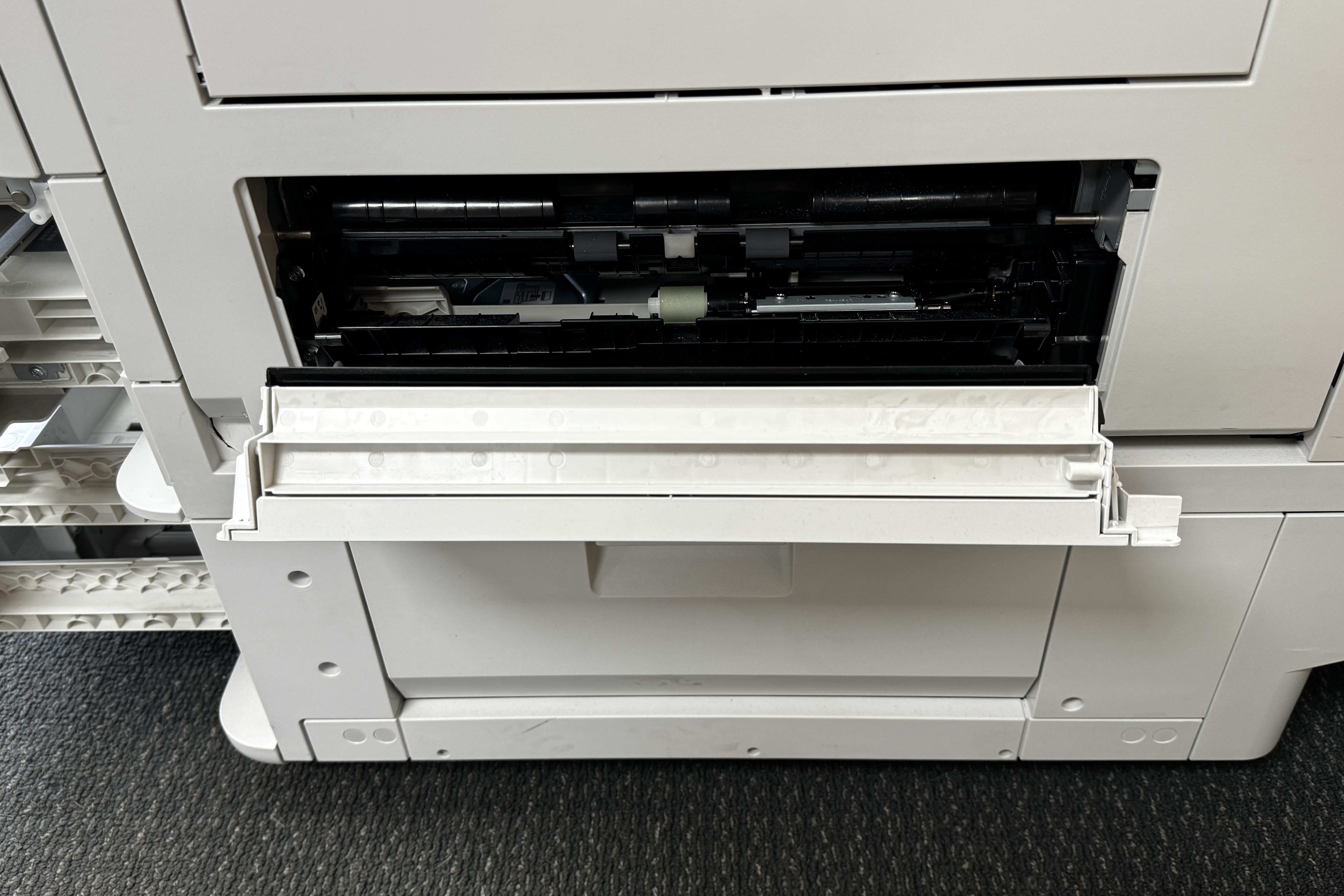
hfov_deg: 71.5
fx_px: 933
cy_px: 458
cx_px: 672
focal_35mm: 25
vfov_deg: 51.3
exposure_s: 1/60
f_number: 1.78
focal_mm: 6.86
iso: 125
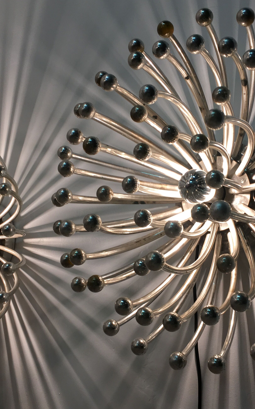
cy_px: 215
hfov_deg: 26.8
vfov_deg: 41.8
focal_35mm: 48
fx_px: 534
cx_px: 149
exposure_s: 1/50
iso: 32
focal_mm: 4.15
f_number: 2.2
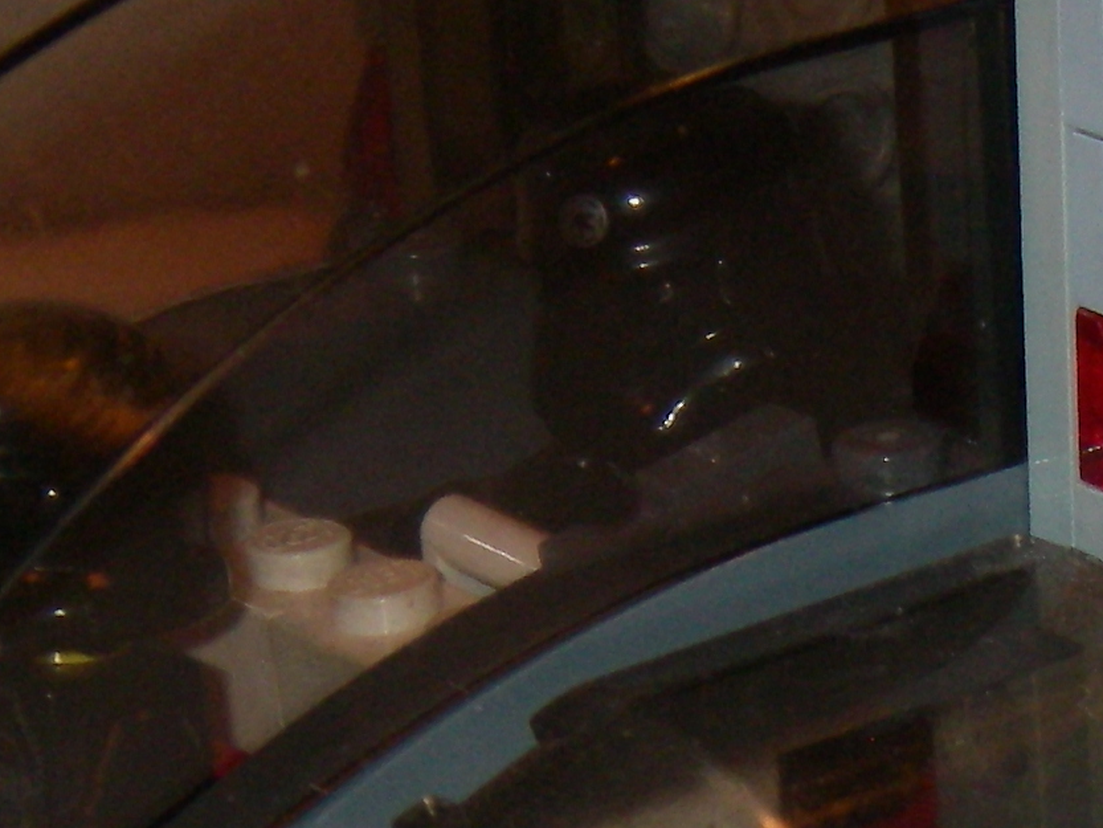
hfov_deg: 9.1
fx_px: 6788
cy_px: 972
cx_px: 1545
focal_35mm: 213
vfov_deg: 6.9
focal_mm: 10.5
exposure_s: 1/60
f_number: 3.7
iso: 200
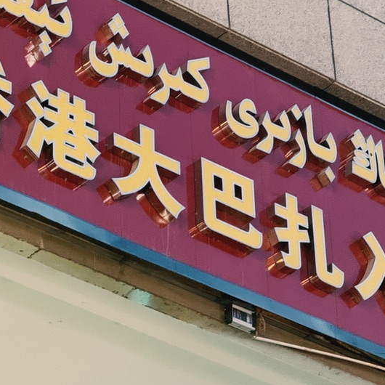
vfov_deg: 8.5
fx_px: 2580
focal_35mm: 205
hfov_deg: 8.5
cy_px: 185
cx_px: 171
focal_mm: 15.66
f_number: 2.8
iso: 640
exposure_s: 1/25
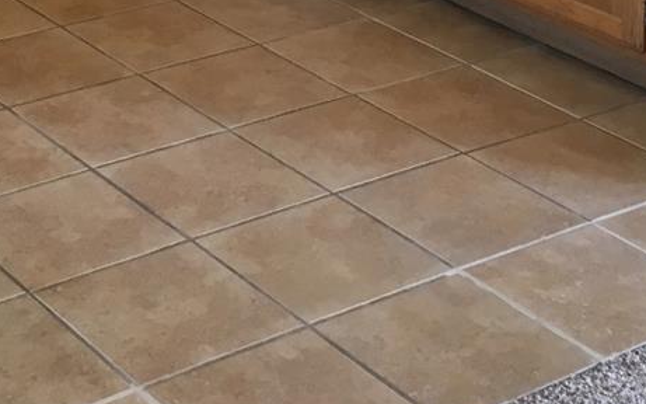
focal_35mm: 100
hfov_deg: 20.5
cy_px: -342
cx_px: 123
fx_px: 1760
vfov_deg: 12.0
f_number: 2.2
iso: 50
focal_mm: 4.15
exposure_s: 1/30
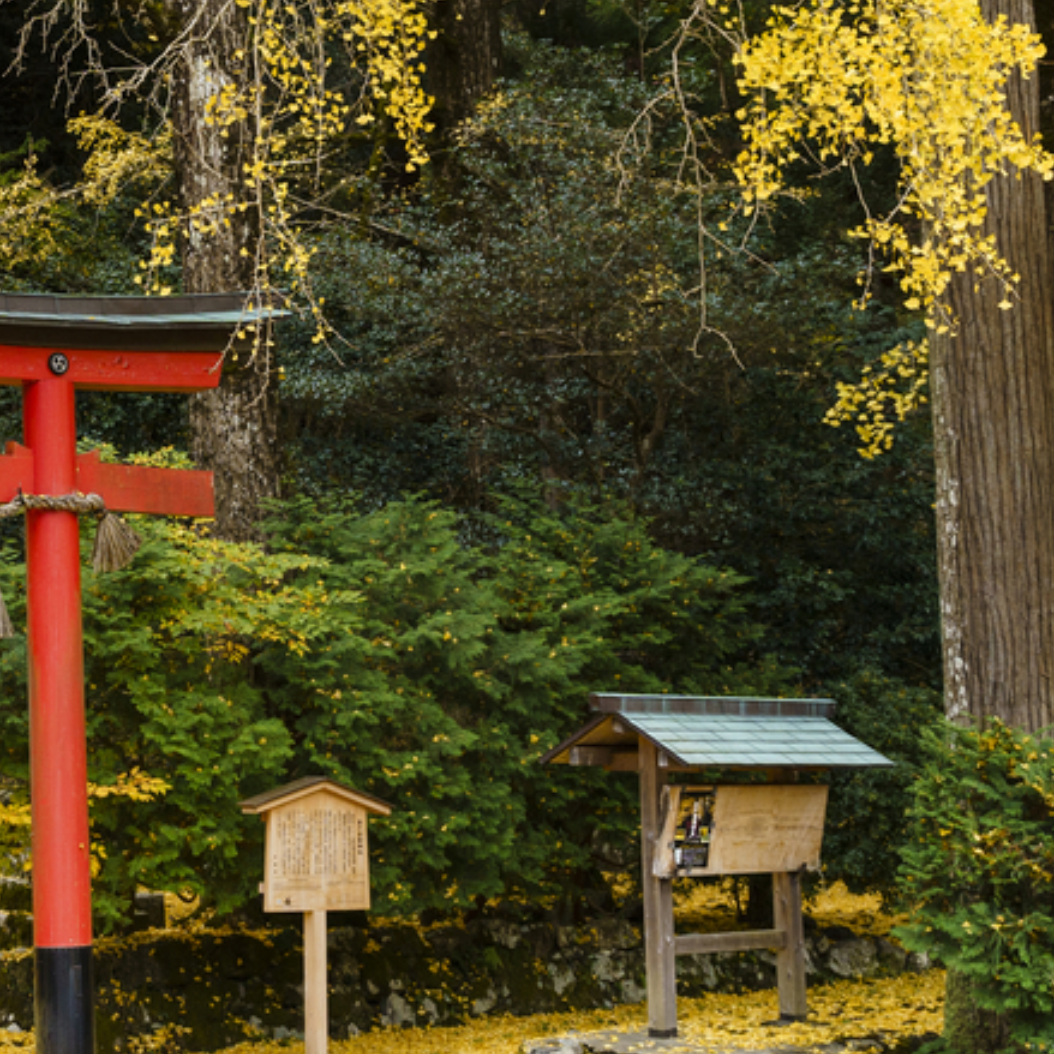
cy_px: 377
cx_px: 38
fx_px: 2239
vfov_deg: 26.4
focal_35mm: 65
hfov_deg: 25.4
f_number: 4
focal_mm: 28
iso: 640
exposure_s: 1/400
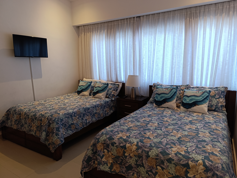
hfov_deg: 73.8
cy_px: 89
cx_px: 118
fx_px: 158
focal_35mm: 23
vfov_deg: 59.0
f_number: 1.6
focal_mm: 6.14
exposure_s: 1/100
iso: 800
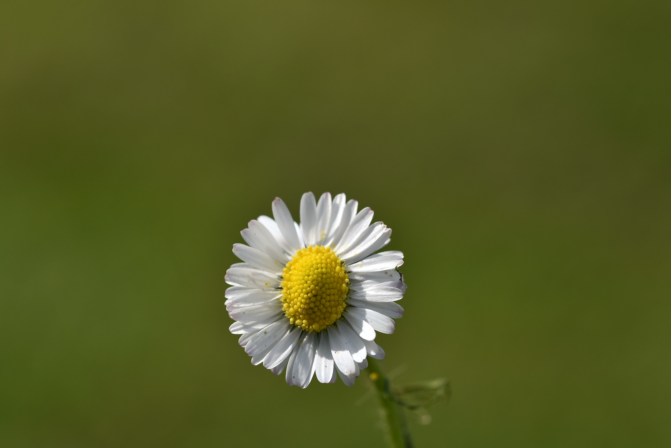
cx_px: 335
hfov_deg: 18.3
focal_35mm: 112
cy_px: 236
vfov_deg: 12.2
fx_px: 2088
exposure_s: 1/500
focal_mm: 105
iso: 160
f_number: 13
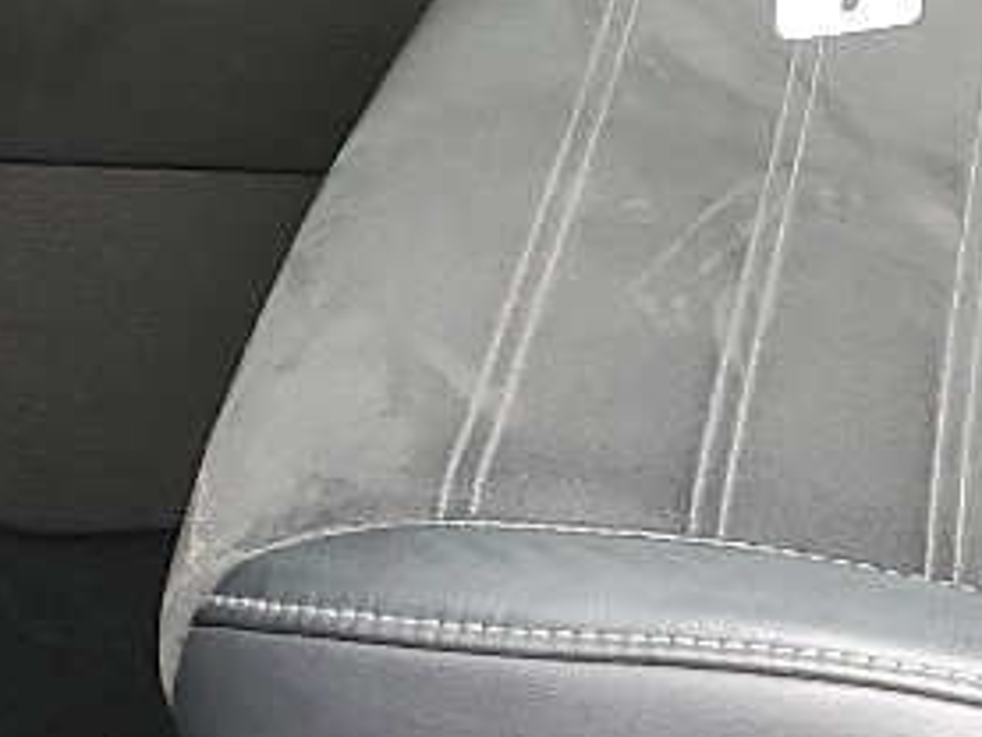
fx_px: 4257
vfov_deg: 9.8
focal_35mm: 150
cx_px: 1067
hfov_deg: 12.9
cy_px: -32
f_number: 1.5
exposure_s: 1/120
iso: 89
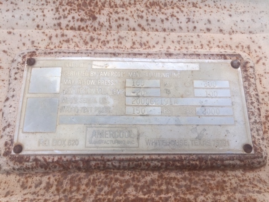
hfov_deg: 61.7
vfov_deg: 48.2
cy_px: 101
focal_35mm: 29
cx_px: 134
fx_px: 225
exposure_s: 1/151
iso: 32
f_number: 2.2
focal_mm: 4.15
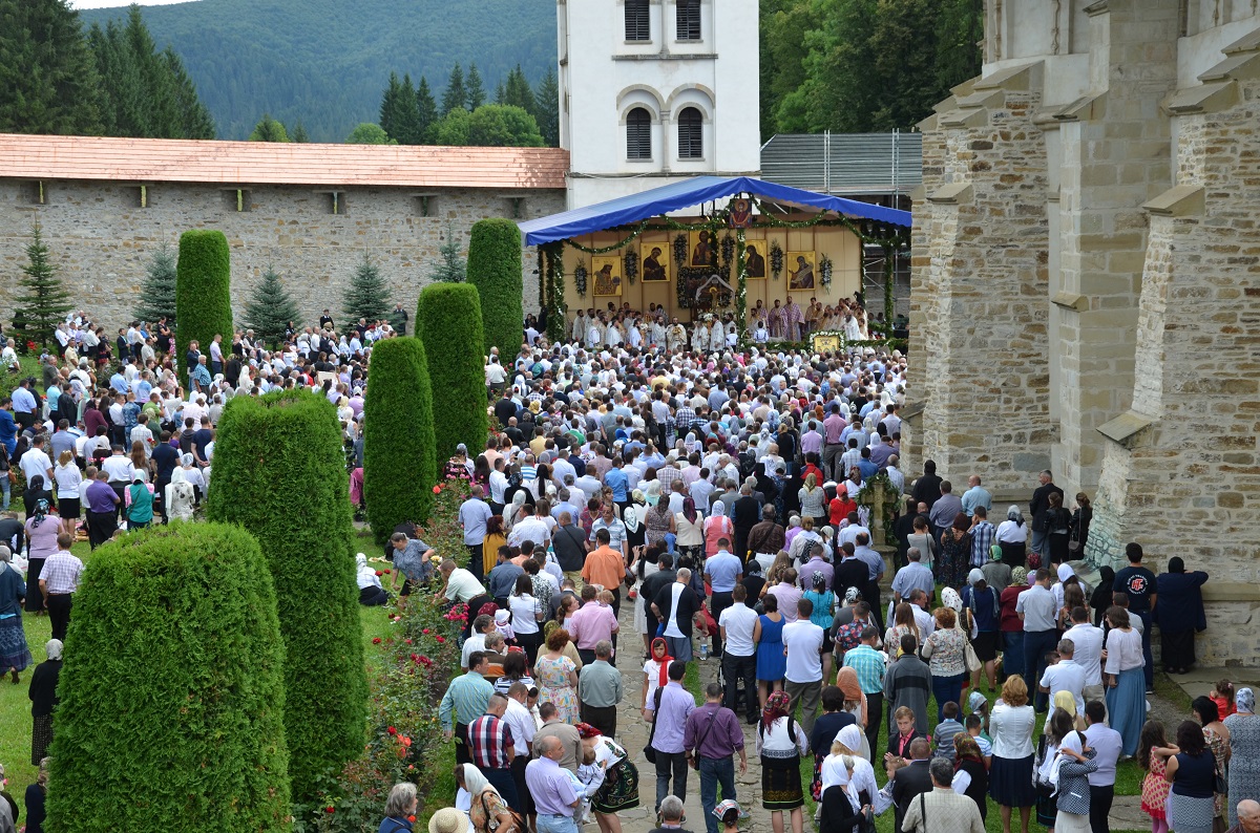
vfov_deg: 21.5
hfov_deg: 32.0
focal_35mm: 63
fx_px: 2200
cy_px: 416
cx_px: 630
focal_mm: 42
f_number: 6.3
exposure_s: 1/160
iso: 200
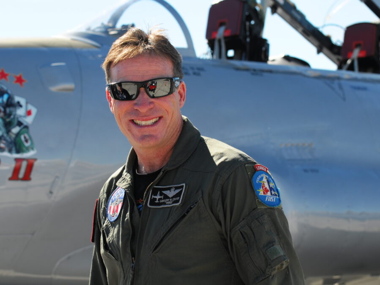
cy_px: 142
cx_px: 176
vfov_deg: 12.9
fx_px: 1262
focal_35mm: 115
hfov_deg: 17.1
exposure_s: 1/500
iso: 200
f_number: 5.6
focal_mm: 70
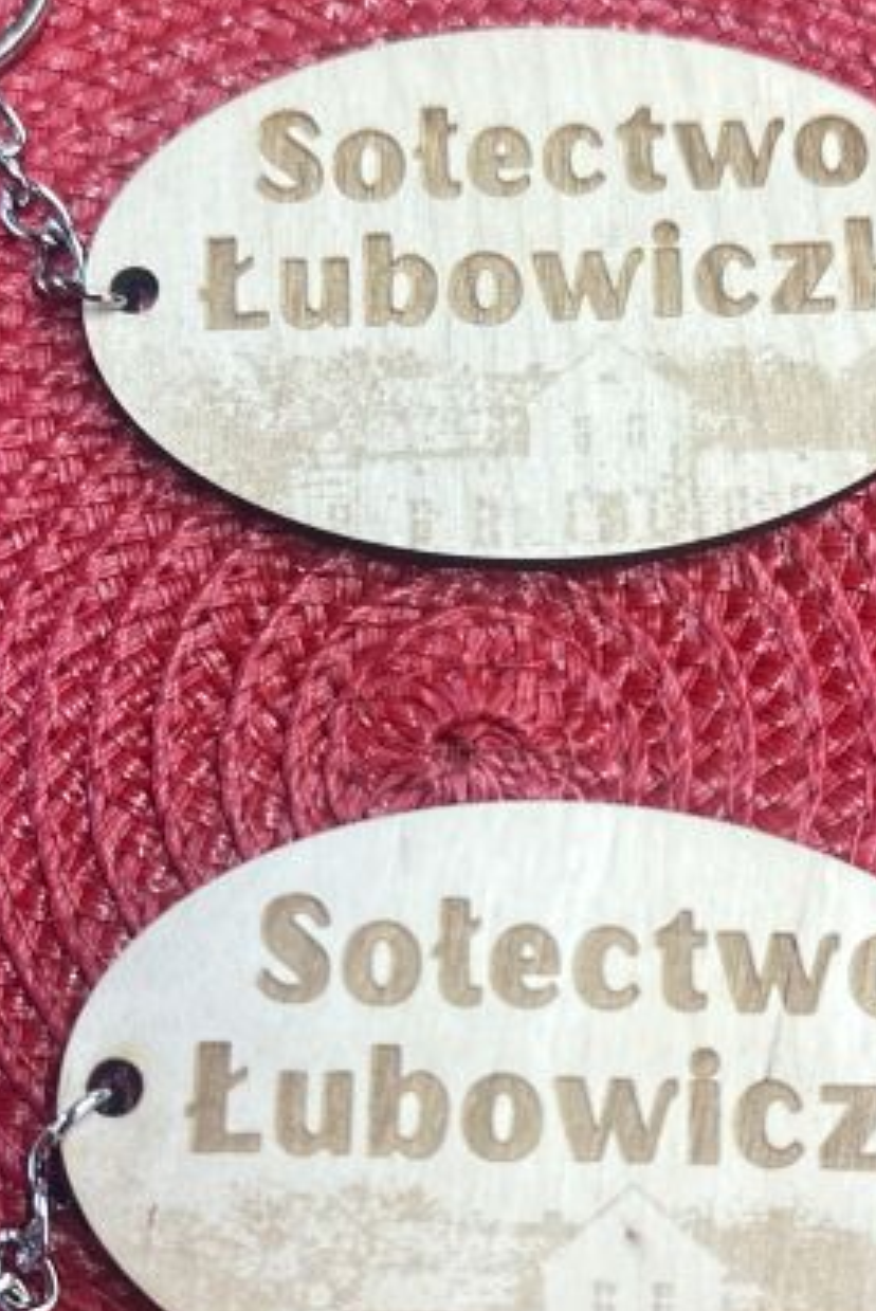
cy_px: 757
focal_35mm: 51
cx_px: 503
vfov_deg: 38.8
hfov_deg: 26.5
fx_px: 1858
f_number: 1.78
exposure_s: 1/60
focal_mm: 6.86
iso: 320
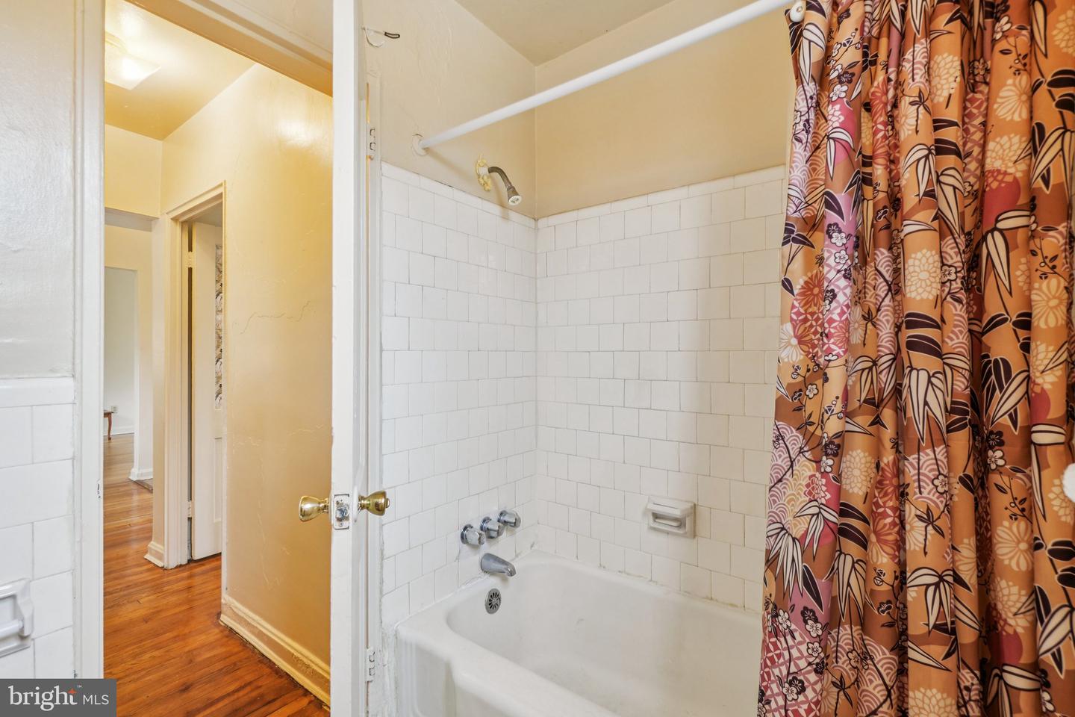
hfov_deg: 100.4
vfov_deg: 77.3
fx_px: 448
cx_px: 538
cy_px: 358
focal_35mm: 15
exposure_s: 1/5
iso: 100
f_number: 7.1
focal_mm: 10
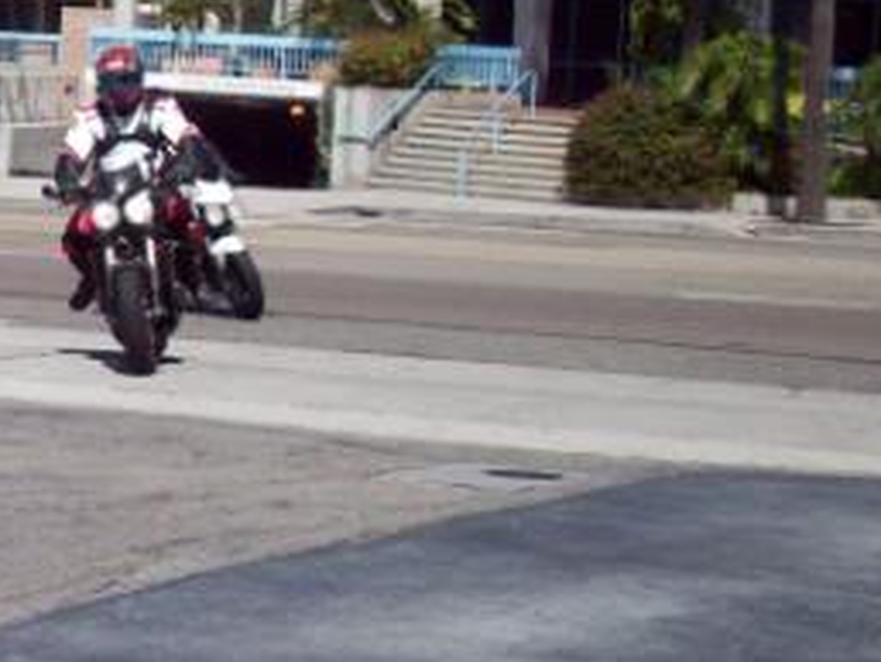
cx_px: -398
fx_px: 2928
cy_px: 360
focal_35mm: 115
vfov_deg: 12.9
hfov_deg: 15.9
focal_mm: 6.2
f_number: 5.6
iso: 80
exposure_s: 1/509
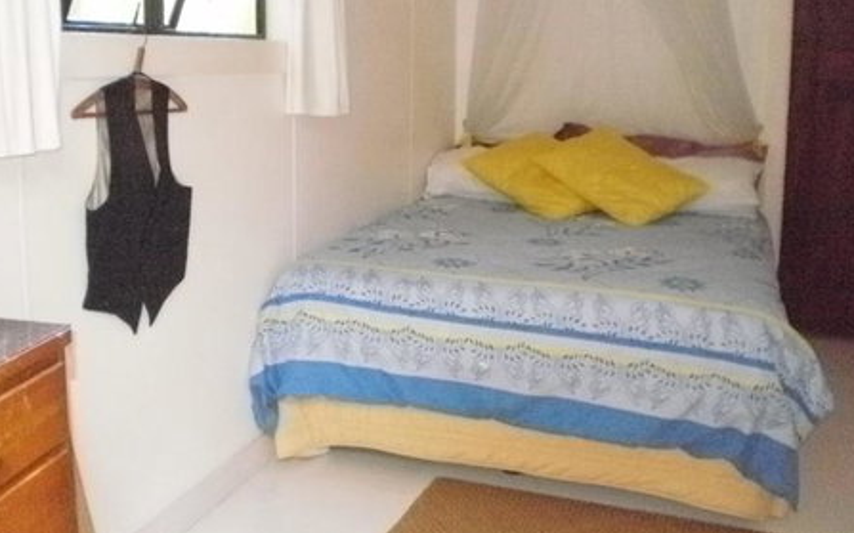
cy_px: 233
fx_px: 954
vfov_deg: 31.2
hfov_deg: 48.2
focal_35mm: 41
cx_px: 416
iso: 1600
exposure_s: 1/160
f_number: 3.1
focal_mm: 6.3
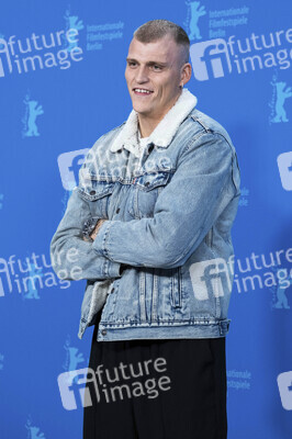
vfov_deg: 18.3
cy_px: 220
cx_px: 146
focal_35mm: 112
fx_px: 1365
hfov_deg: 12.2
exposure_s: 1/500
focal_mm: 74.4
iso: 1250
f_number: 2.8
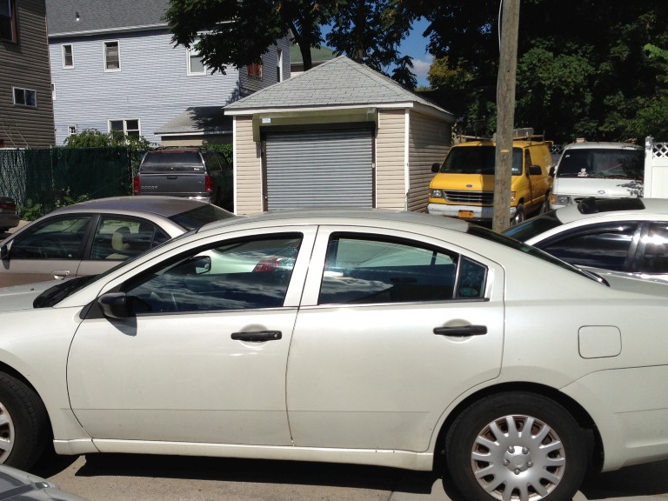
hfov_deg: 42.8
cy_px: 293
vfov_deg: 32.8
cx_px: 282
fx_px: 849
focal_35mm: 44
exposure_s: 1/3623
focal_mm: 4.13
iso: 50
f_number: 2.4
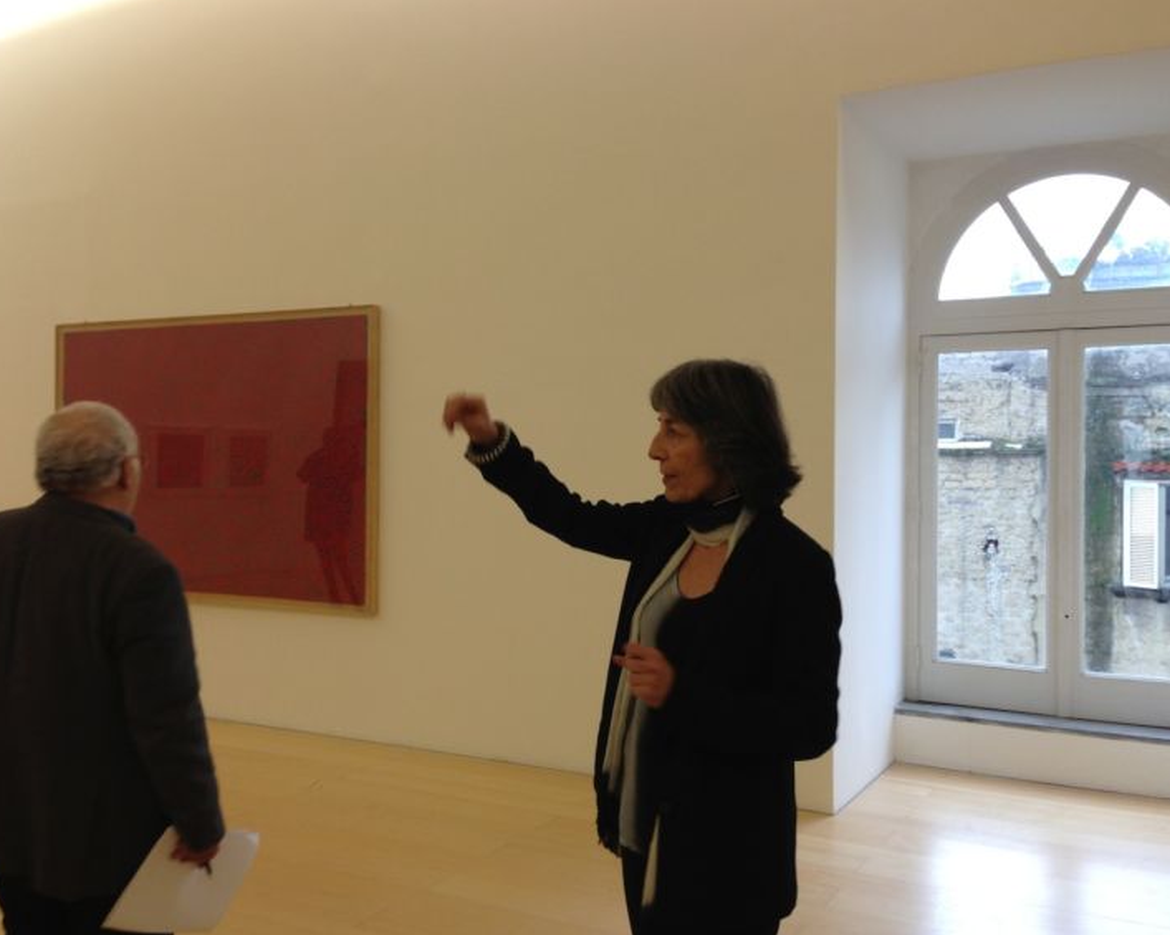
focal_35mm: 35
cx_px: 587
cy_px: 462
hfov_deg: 51.6
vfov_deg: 42.2
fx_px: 1211
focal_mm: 4.13
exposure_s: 1/40
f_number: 2.4
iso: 64
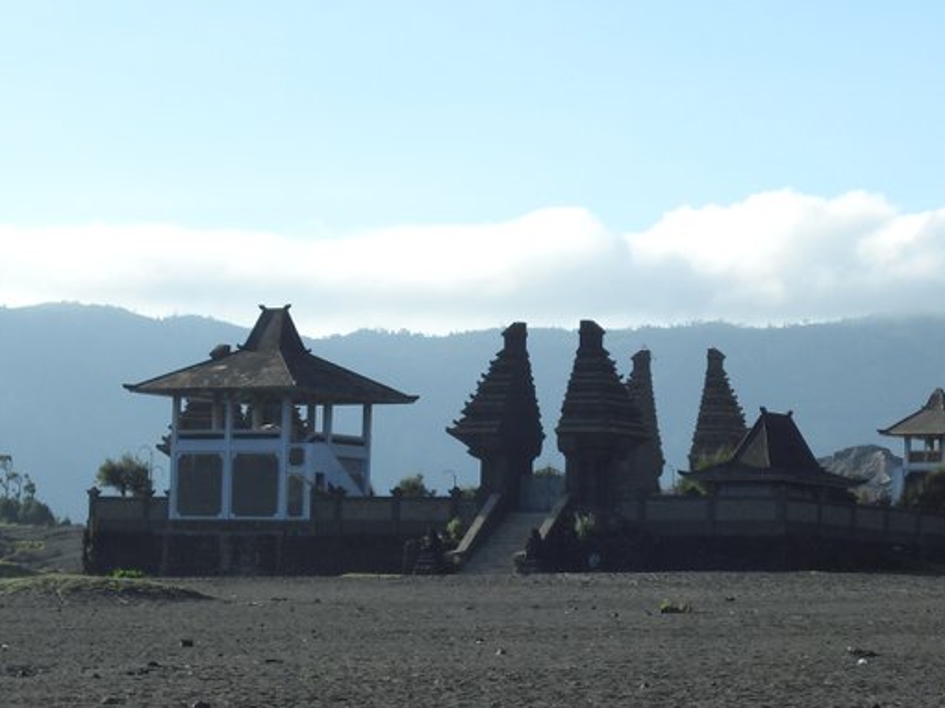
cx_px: 550
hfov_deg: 13.5
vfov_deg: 10.1
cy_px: 469
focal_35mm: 146
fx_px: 3984
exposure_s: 1/500
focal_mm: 15.3
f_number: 4.7
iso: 100
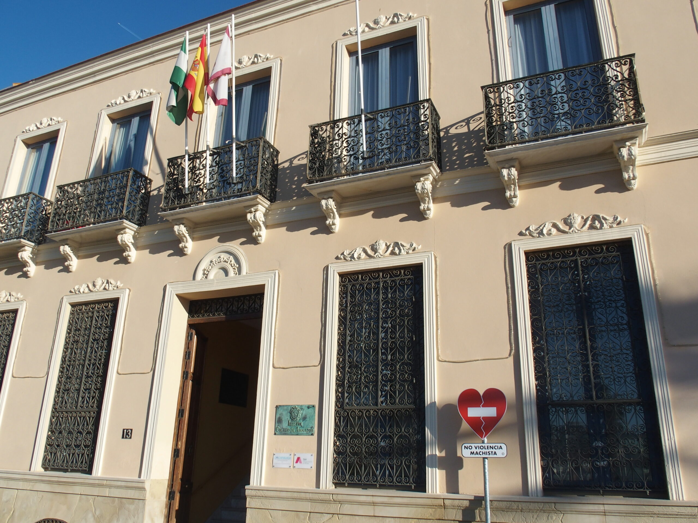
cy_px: 262
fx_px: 565
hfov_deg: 63.4
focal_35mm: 28
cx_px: 349
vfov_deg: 49.7
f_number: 4.5
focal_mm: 6
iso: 100
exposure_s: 1/640
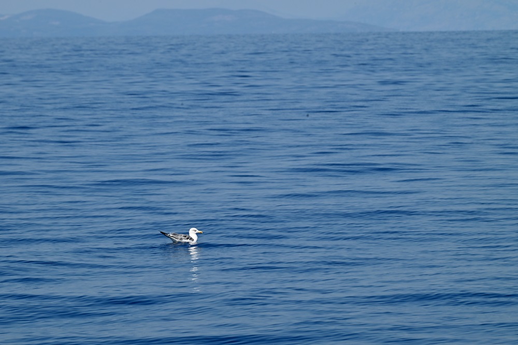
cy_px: 172
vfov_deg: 4.6
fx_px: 4317
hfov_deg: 6.9
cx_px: 259
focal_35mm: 300
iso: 250
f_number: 16
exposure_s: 1/320
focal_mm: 300
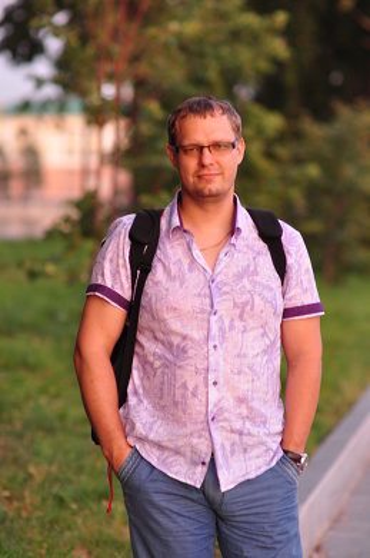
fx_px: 1971
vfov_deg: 16.1
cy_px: 279
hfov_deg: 10.7
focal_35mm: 128
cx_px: 185
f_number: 2
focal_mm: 85
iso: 640
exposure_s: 1/60
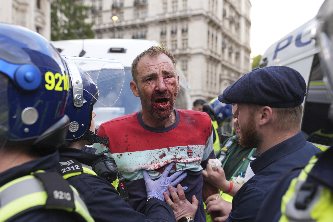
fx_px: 314
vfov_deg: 38.9
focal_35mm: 34
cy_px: 111
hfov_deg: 55.8
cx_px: 166
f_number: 3.2
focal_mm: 34
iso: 640
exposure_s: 1/640
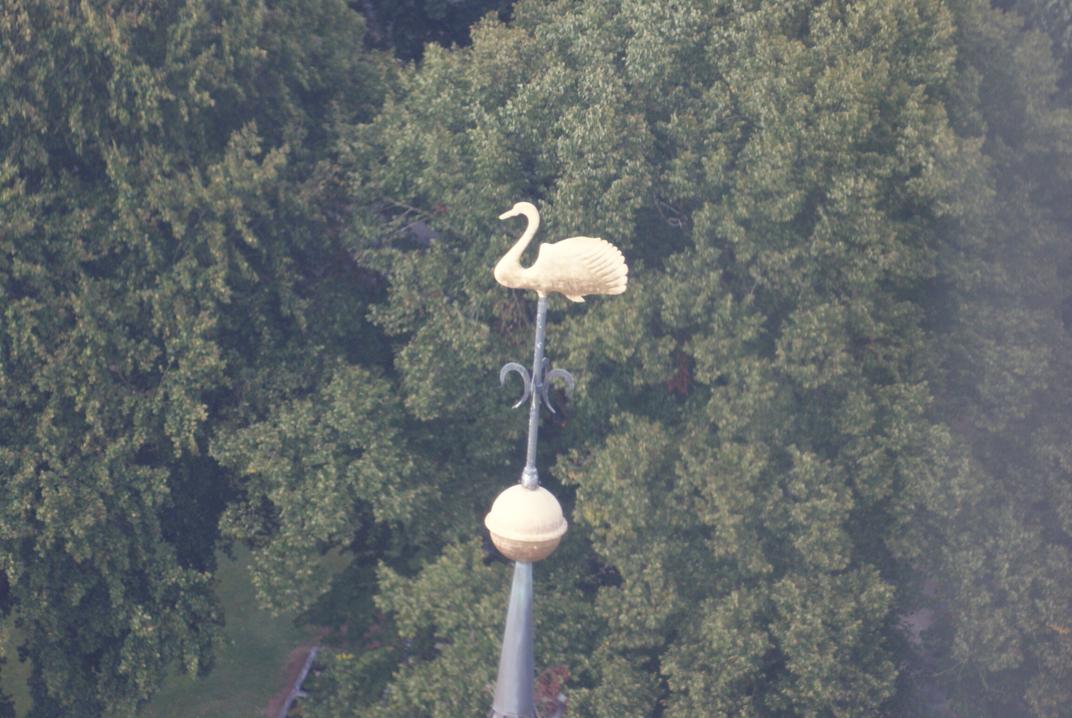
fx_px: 6038
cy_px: 359
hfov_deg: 10.1
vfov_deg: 6.8
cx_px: 536
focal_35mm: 202
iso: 400
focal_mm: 135
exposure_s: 1/160
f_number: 5.6
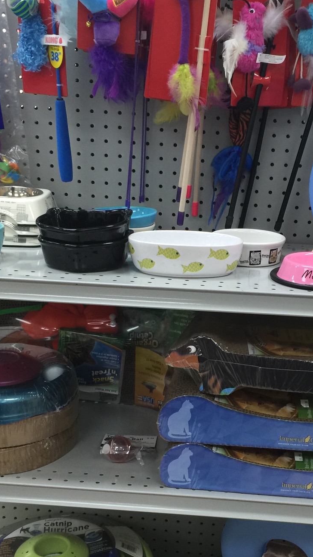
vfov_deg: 41.3
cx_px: 219
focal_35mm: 50
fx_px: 738
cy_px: 309
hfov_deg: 23.8
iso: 40
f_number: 2.2
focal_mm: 4.15
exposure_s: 1/30
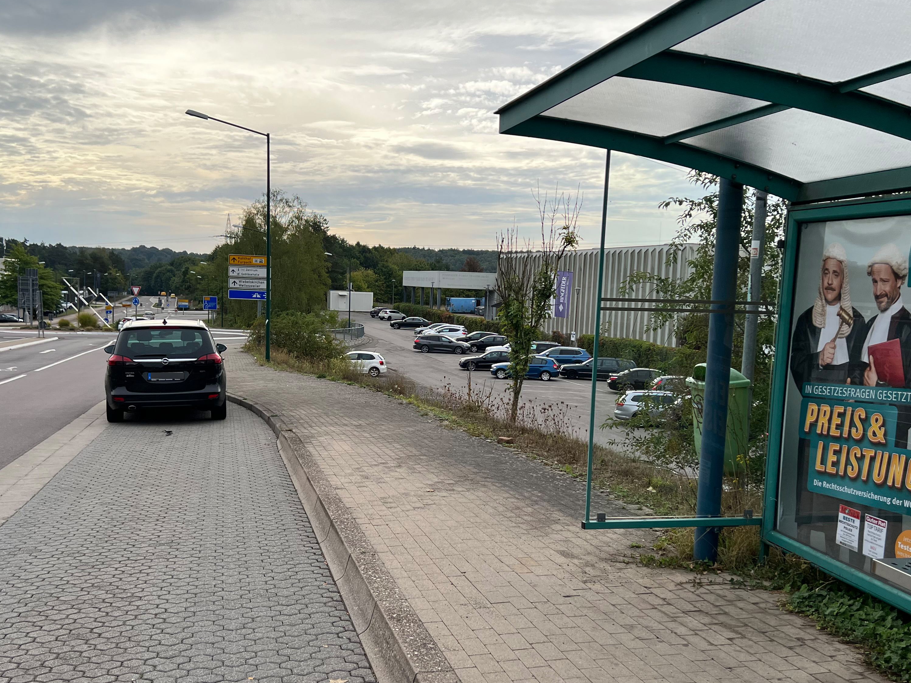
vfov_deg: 40.6
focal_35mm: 35
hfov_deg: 52.6
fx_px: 921
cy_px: 378
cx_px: 443
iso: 50
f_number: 1.5
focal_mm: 5.7
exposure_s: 1/5319
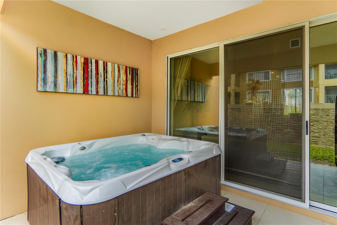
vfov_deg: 67.4
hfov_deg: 90.0
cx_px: 168
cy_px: 112
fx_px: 168
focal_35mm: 18
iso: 100
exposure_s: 1/200
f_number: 5
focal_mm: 12
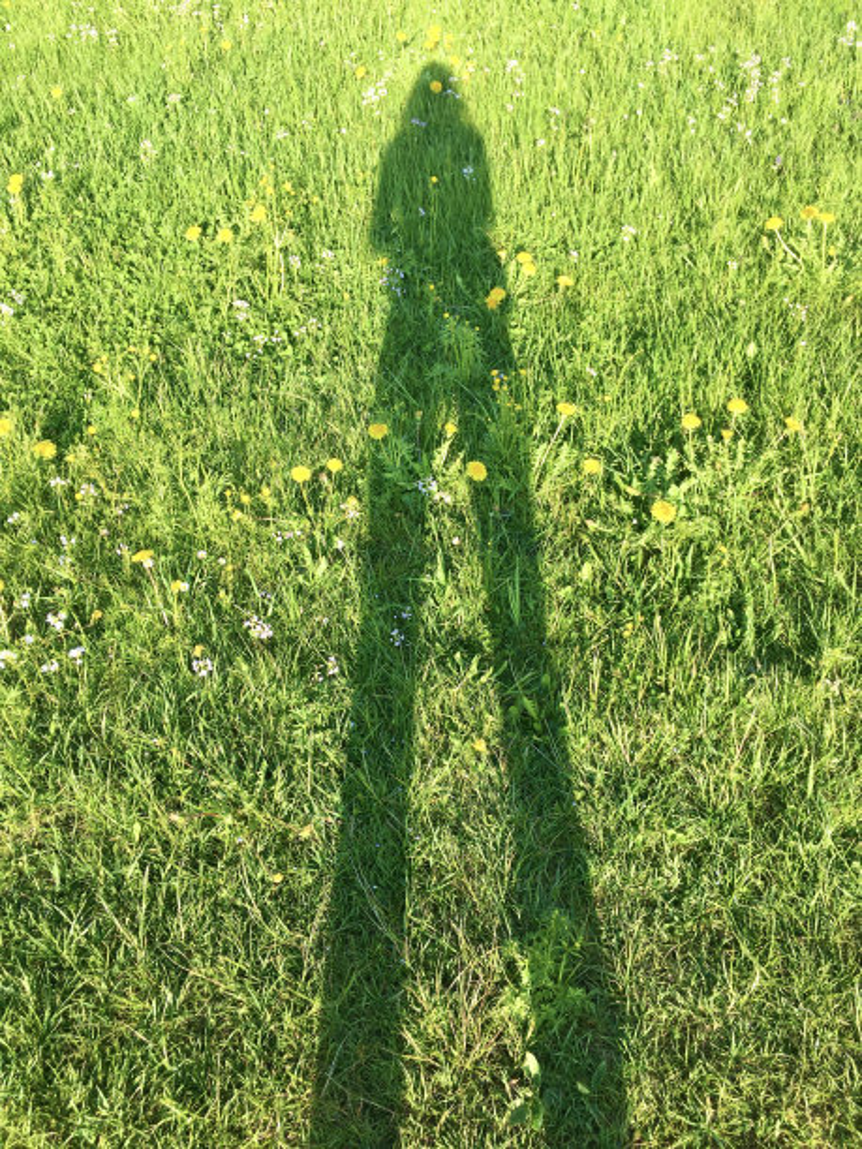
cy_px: 574
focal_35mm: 29
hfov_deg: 48.2
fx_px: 963
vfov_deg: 61.7
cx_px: 431
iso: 25
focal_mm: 4.15
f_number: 2.2
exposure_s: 1/434
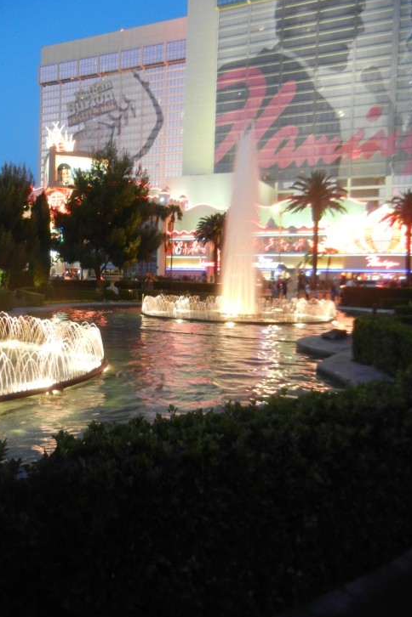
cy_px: 303
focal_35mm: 33
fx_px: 566
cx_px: 169
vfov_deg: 57.2
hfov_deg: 39.8
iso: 200
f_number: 3.5
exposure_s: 1/3.2
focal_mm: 5.4
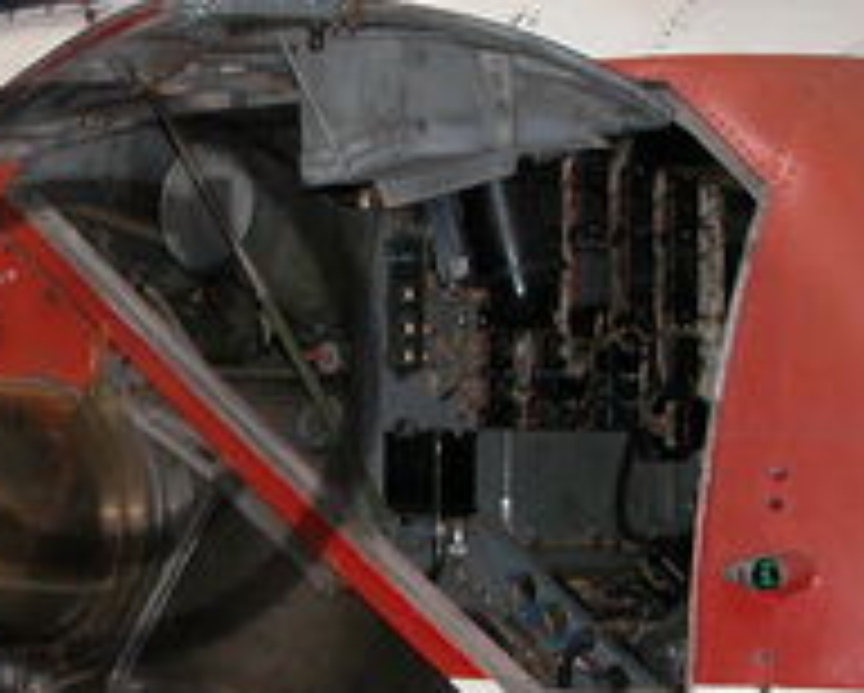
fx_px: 3635
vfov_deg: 10.9
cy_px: 378
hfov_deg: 13.4
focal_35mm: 142
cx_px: 76
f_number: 2.8
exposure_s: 1/60
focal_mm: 8.9
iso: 200
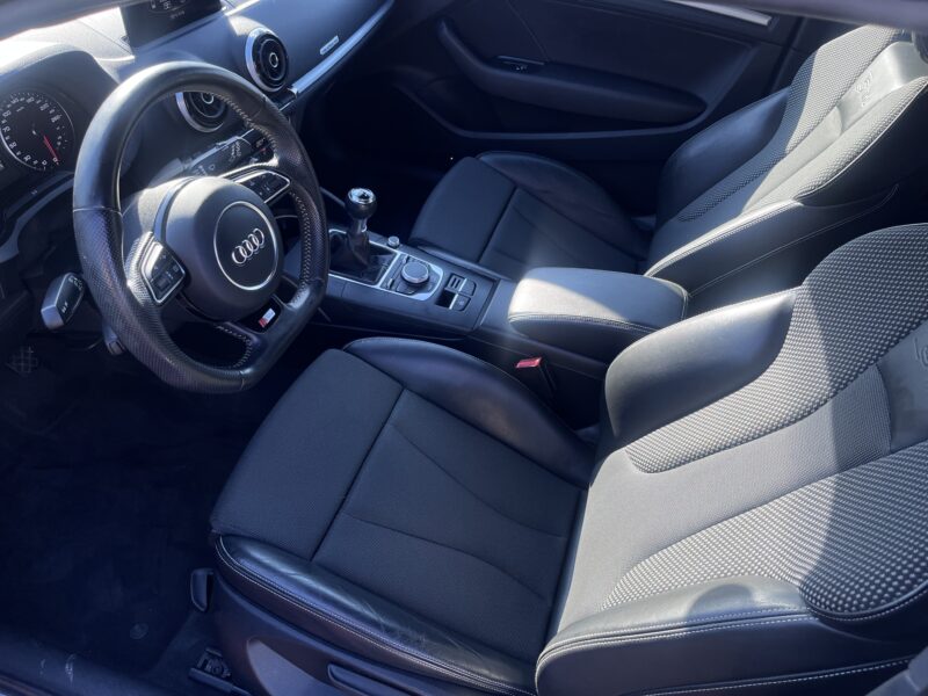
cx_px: 464
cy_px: 348
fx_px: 697
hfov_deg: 67.3
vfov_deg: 53.1
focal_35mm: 26
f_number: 1.6
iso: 50
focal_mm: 5.1
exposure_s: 1/350
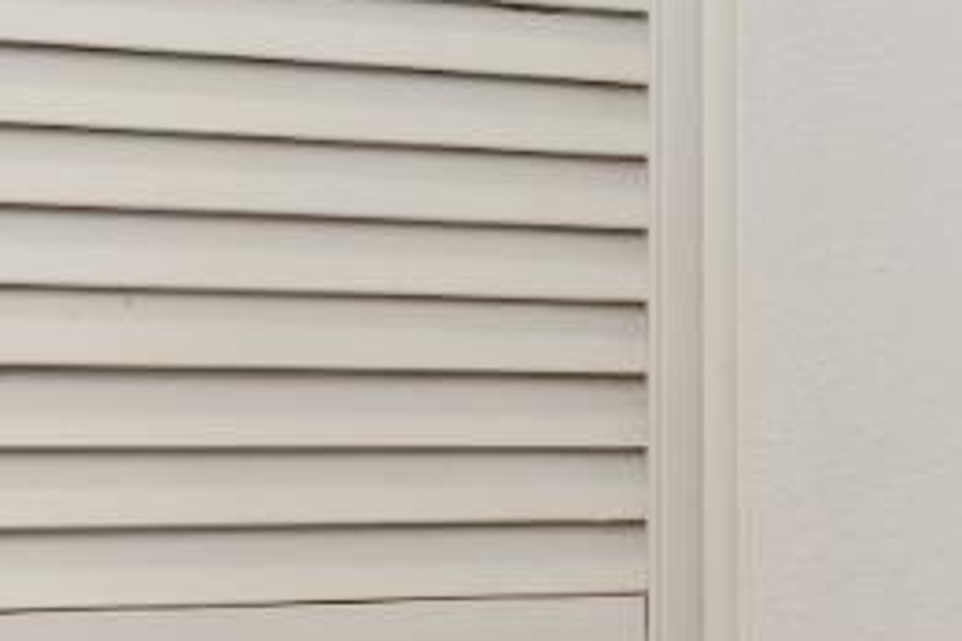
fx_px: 2458
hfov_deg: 17.3
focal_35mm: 92
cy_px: 523
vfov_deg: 14.8
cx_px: 1821
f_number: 16
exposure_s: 1.6
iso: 200
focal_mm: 16
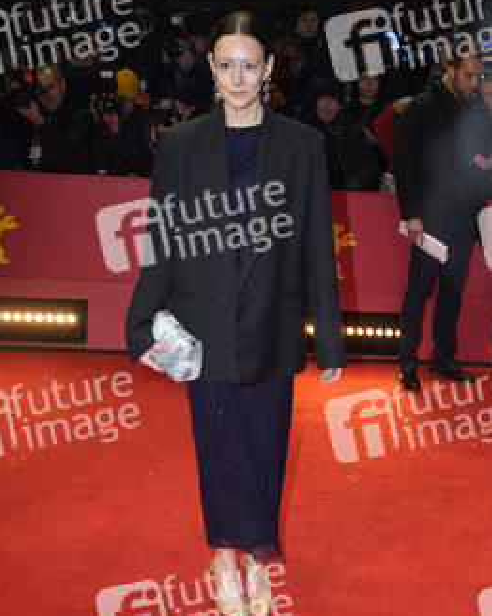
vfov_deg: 42.9
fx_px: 783
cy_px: 322
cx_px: 250
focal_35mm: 43
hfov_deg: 34.9
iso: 640
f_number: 5.6
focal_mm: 37
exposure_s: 1/160
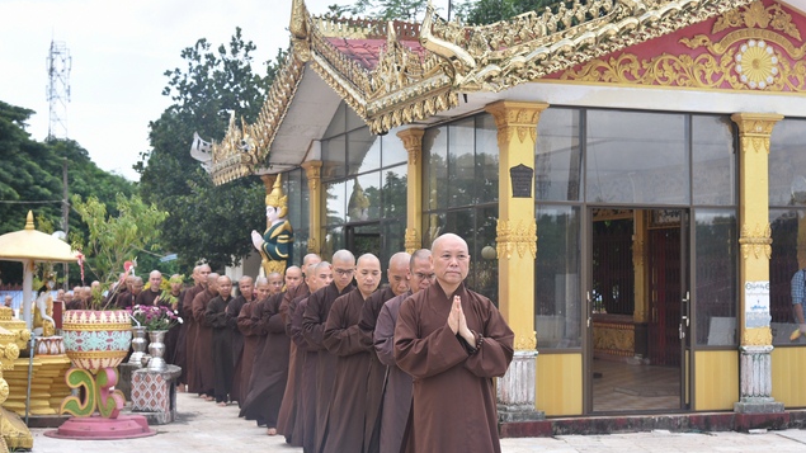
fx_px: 1261
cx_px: 410
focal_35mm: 59
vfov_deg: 20.4
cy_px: 205
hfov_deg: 35.5
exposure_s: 1/320
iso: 200
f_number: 6.3
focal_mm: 55
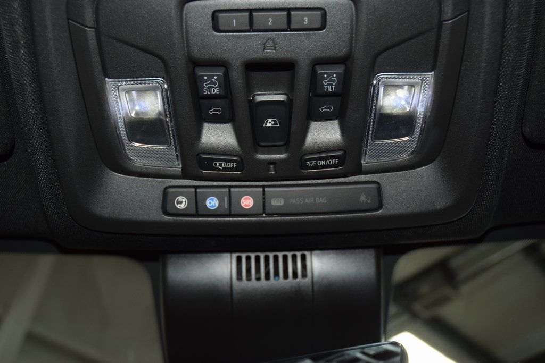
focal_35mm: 38
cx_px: 272
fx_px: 568
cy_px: 182
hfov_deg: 51.3
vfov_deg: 35.5
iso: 560
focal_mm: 25
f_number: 3.8
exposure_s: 1/125
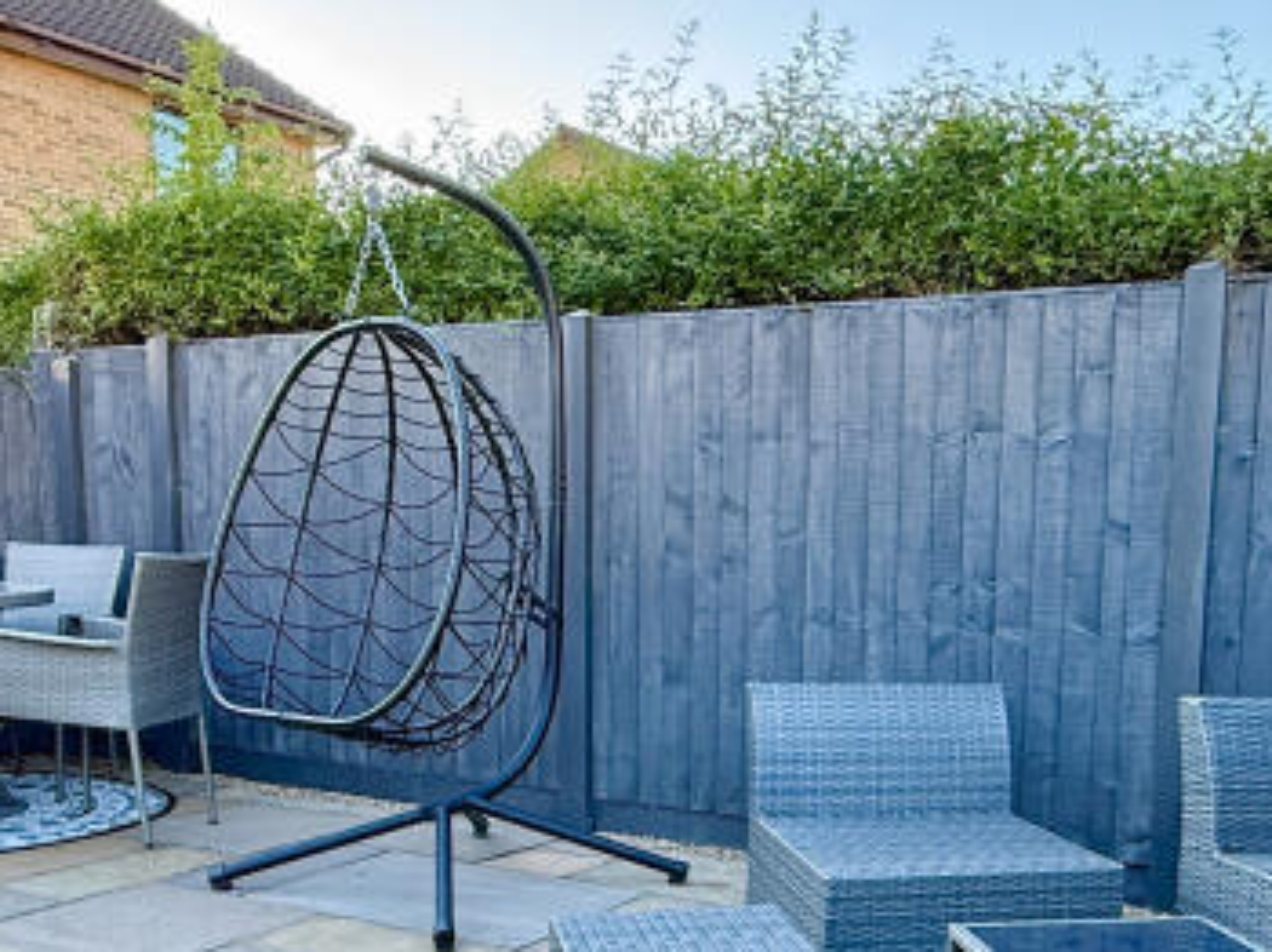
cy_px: 723
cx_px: 723
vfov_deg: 34.3
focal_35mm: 41
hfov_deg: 45.7
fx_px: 1506
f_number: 2.2
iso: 64
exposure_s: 1/99
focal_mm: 2.22
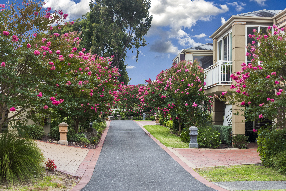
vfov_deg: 27.0
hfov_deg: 39.6
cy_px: 96
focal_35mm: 50
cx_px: 143
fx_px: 397
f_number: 6.3
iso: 500
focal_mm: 50
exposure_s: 1/640
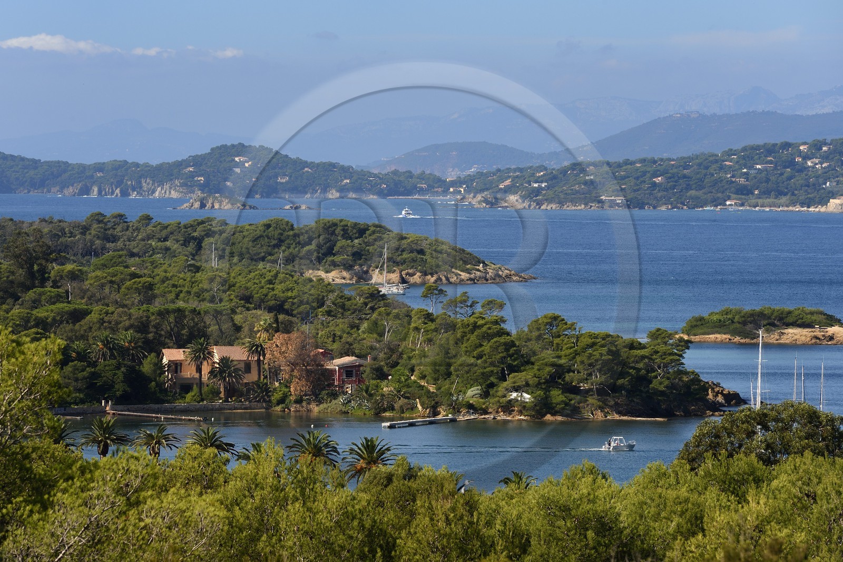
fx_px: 4682
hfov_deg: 10.3
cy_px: 281
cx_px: 422
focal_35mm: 200
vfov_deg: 6.9
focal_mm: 200
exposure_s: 1/250
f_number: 13
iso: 200
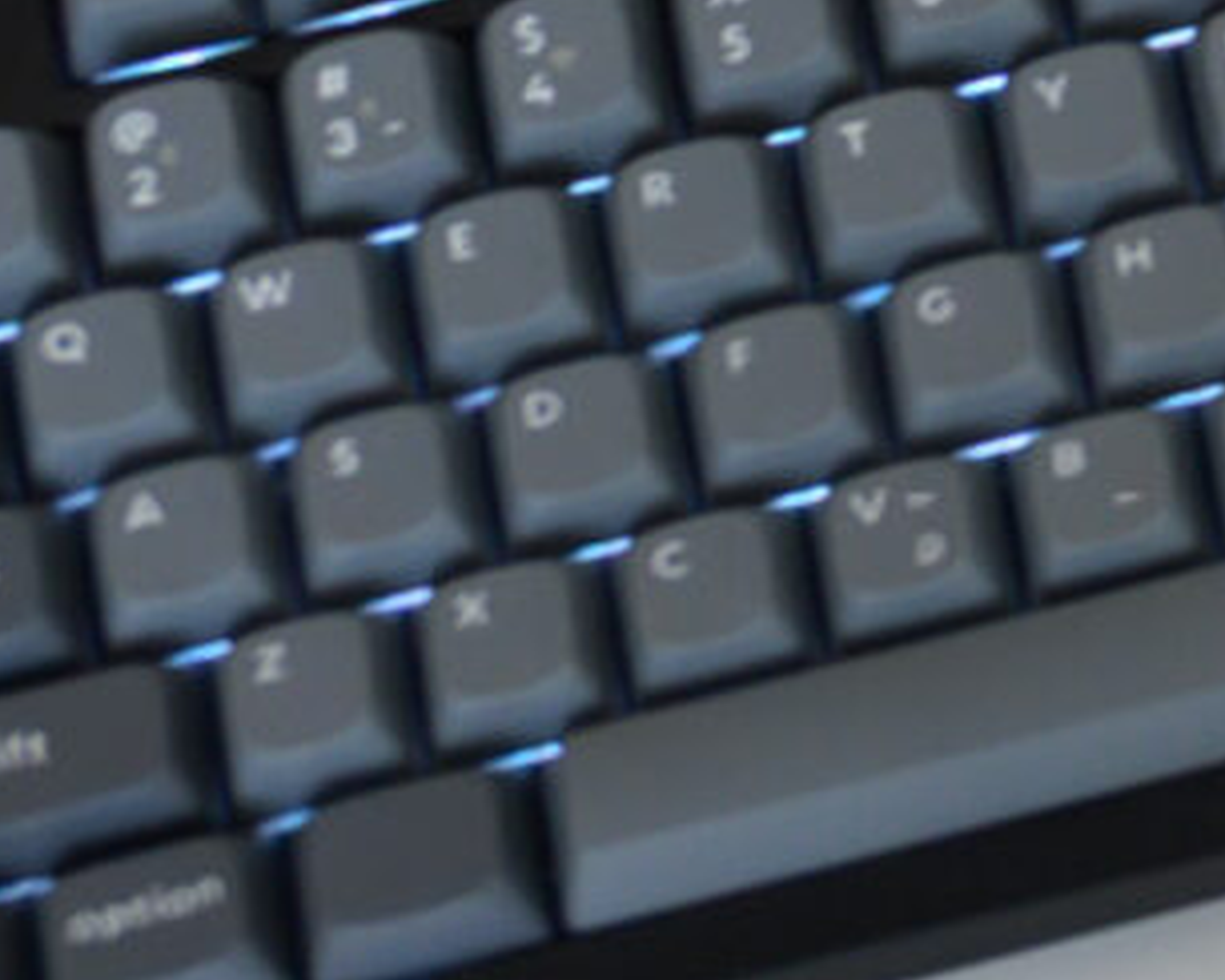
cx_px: 4318
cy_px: -1821
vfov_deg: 4.7
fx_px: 11420
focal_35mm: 315
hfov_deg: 5.6
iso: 500
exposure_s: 1/125
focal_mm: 40
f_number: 4
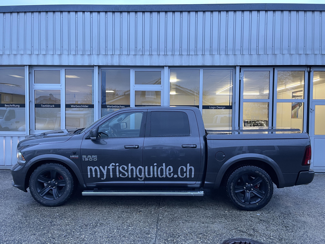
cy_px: 122
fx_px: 244
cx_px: 162
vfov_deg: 53.1
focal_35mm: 26
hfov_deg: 67.3
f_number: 1.6
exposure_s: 1/63
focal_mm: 5.1
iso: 125
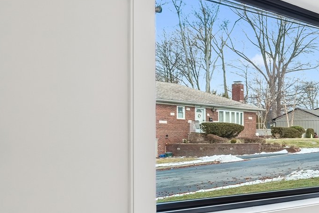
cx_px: 460
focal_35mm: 48
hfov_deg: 28.9
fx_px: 425
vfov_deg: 27.7
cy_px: 156
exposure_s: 1/30
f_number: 8
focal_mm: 16
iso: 400
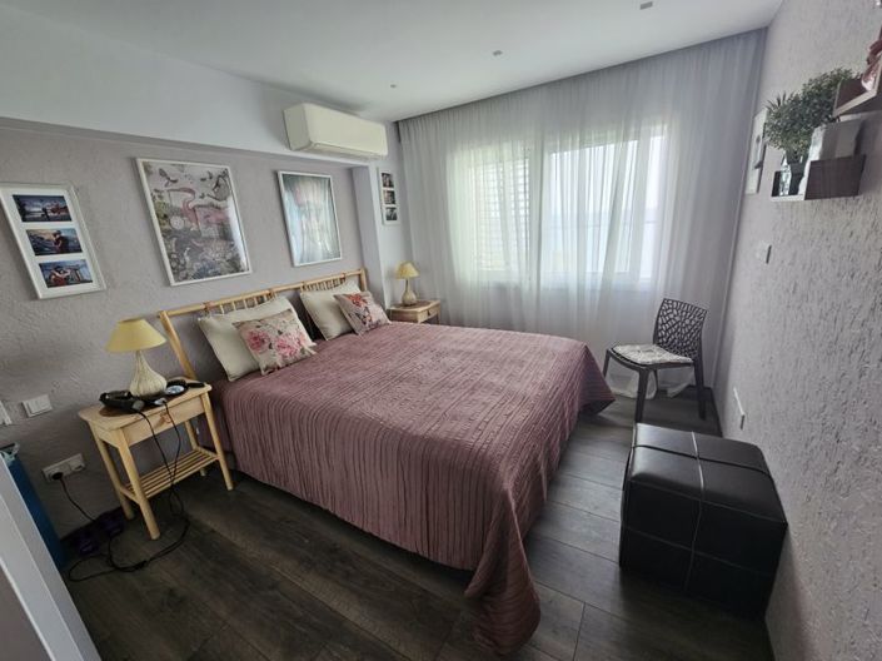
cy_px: 330
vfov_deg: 89.9
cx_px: 441
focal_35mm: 13
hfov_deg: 106.2
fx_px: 331
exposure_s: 1/77
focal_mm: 2.2
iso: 100
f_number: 2.2
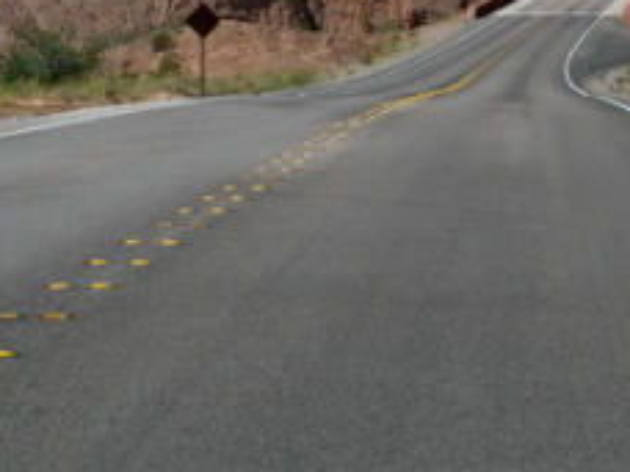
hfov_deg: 9.5
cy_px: -135
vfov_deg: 7.1
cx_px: 503
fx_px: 3786
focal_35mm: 208
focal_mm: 39
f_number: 11
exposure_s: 1/500
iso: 250
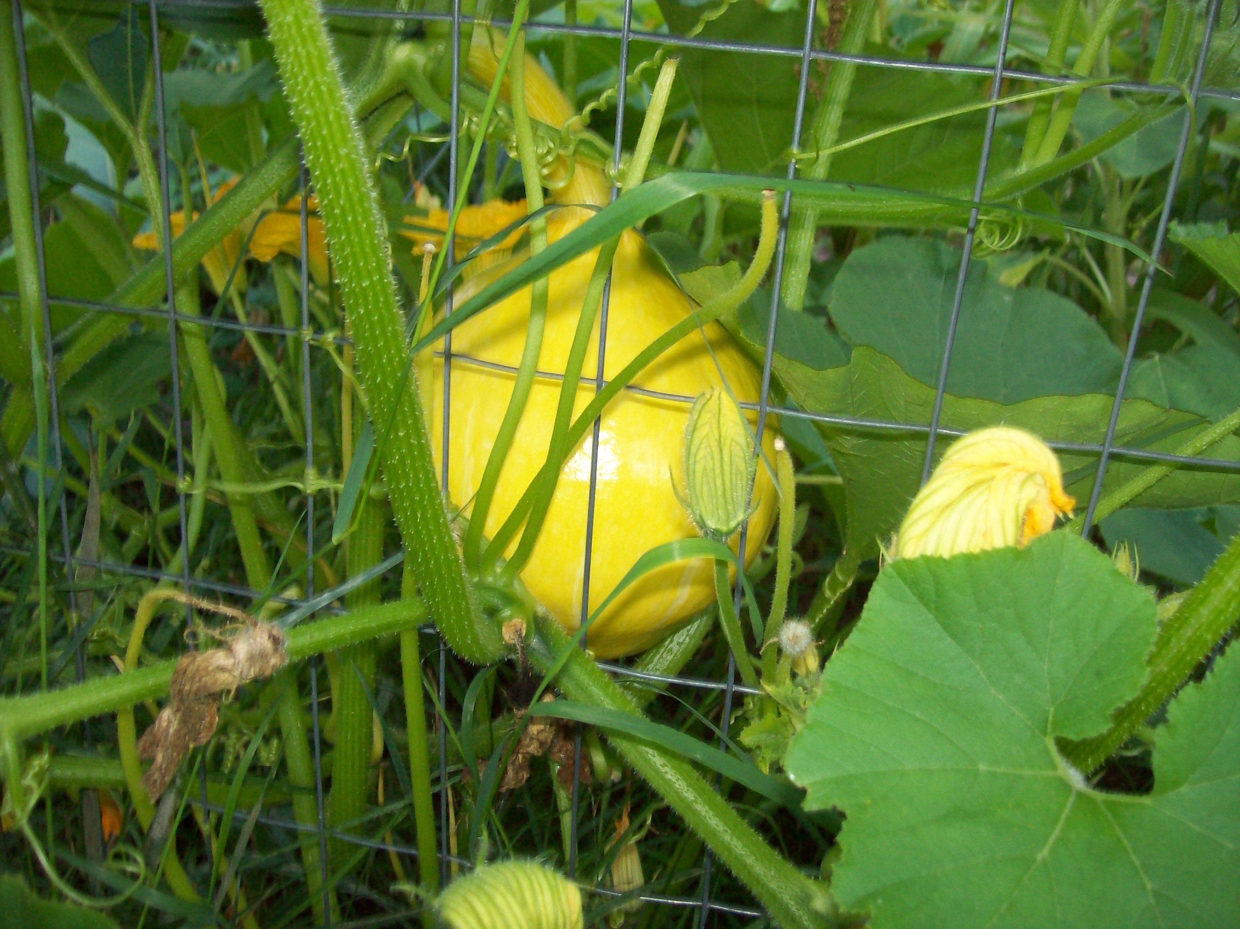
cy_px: 464
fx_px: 1289
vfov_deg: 39.6
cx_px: 620
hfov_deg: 51.4
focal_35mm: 36
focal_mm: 6
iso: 80
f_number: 2.7
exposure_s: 1/64
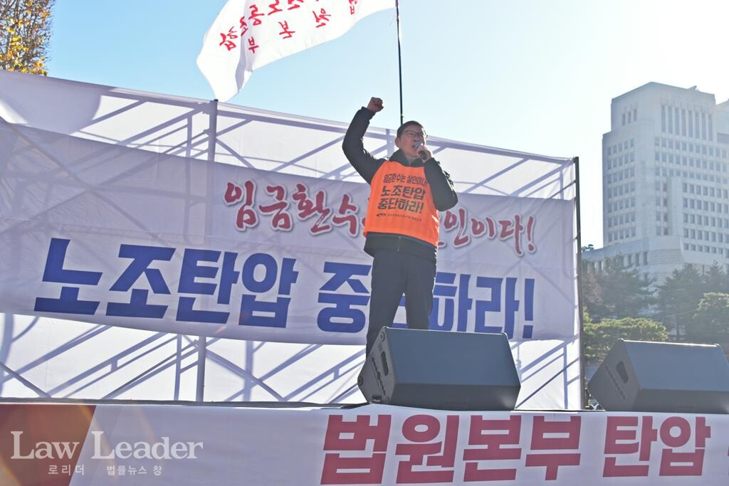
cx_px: 364
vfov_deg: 31.9
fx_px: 851
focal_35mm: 42
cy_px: 243
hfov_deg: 46.4
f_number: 6.3
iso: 100
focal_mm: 28
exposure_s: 1/320
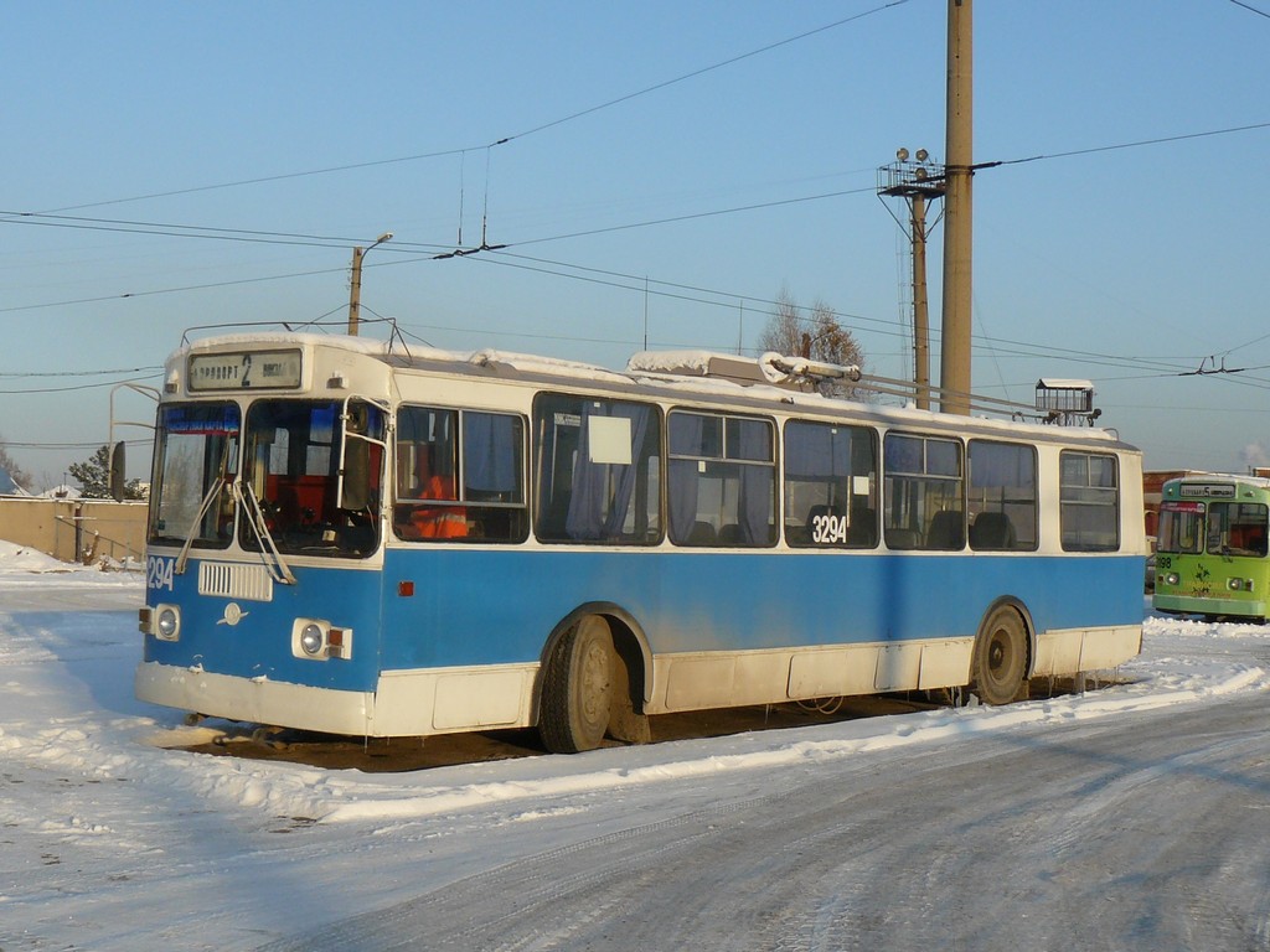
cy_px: 476
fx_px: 1321
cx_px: 635
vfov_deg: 39.7
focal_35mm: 36
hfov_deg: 51.4
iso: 100
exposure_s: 1/250
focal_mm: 6
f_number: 5.6
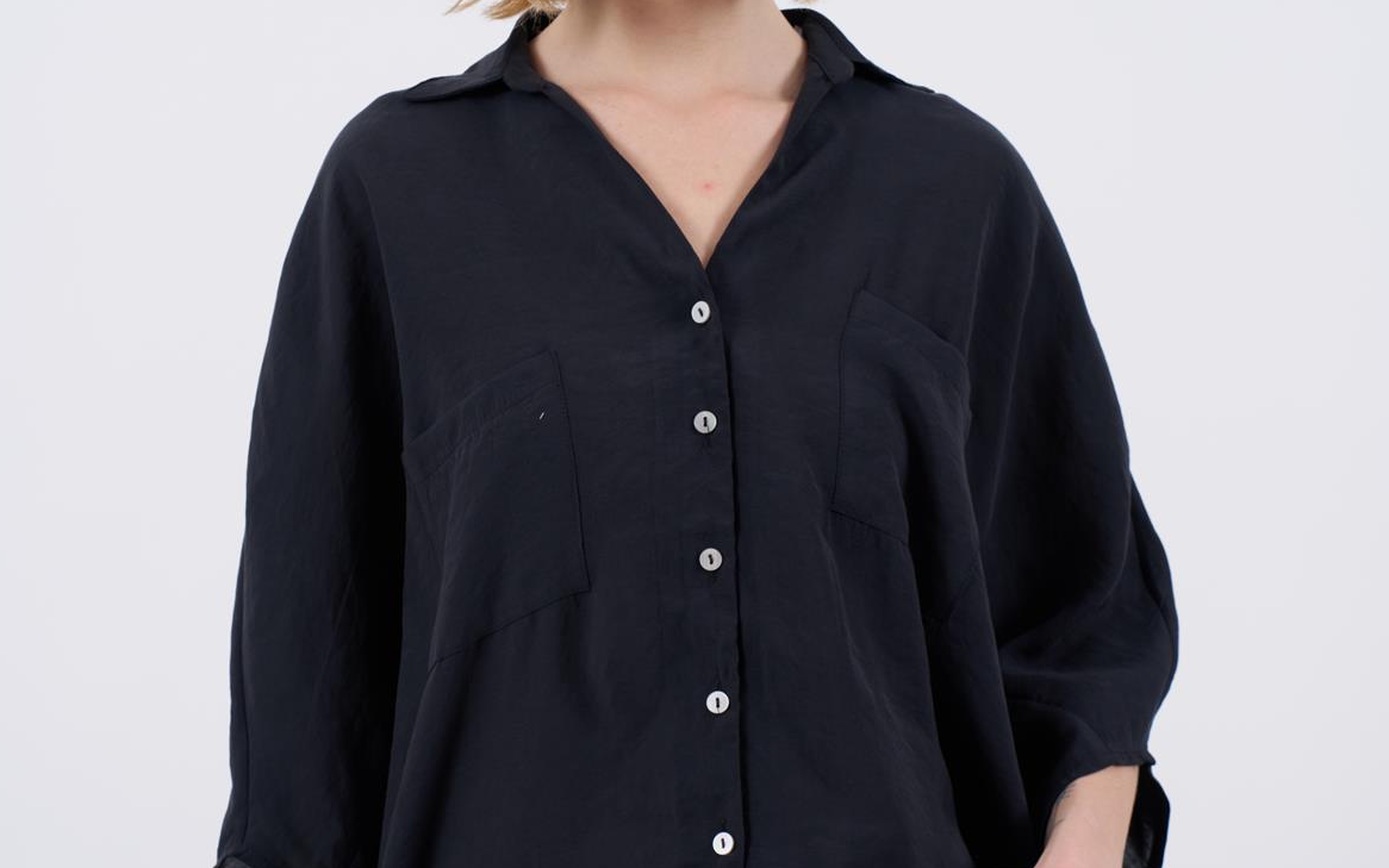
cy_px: 460
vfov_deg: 13.6
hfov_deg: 21.6
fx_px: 3634
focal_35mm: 96
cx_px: 684
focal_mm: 61
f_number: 7.1
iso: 125
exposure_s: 1/160
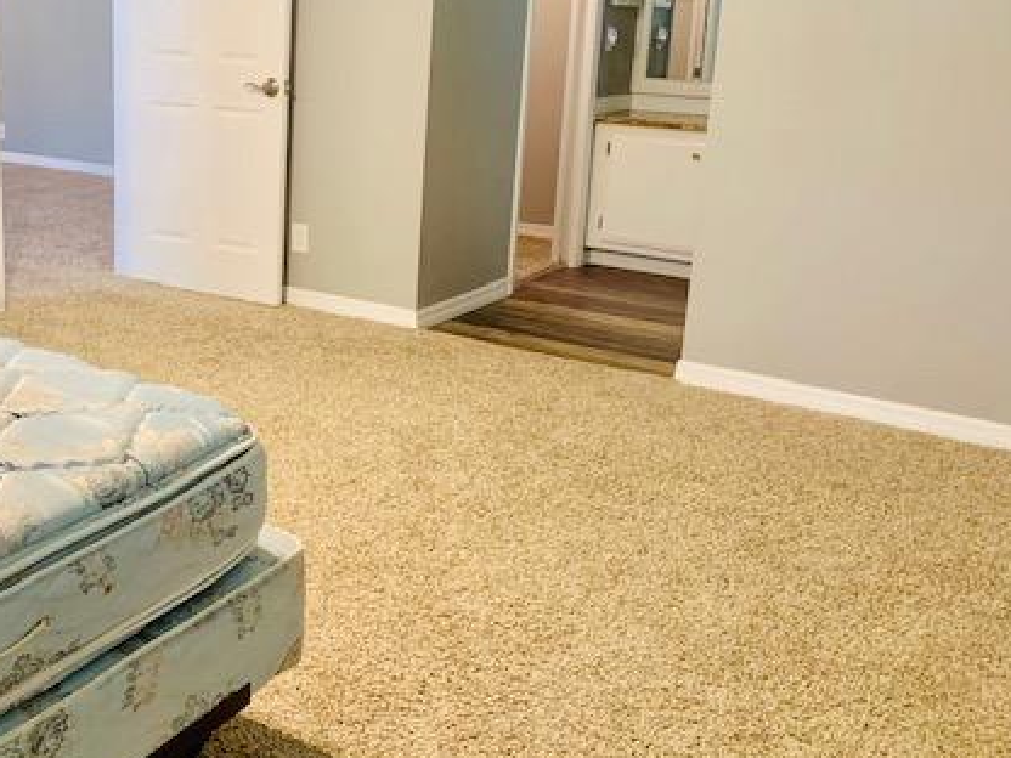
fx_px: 1168
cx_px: 258
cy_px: 284
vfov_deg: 35.8
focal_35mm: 40
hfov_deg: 45.3
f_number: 1.8
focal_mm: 4.25
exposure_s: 1/60
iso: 250
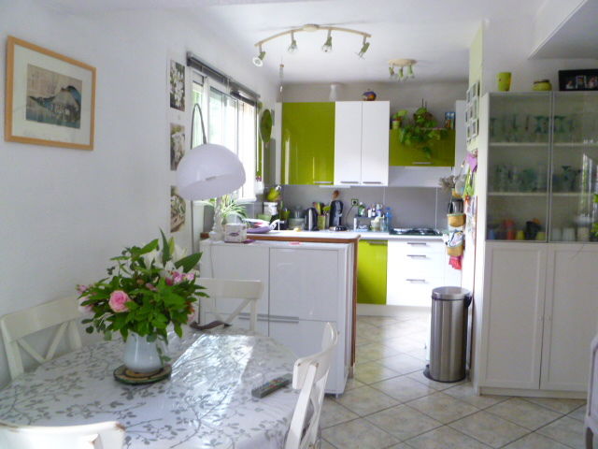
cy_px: 224
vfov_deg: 49.7
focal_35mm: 28
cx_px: 299
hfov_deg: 63.4
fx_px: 484
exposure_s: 1/30
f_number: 3.3
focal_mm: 5
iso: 400
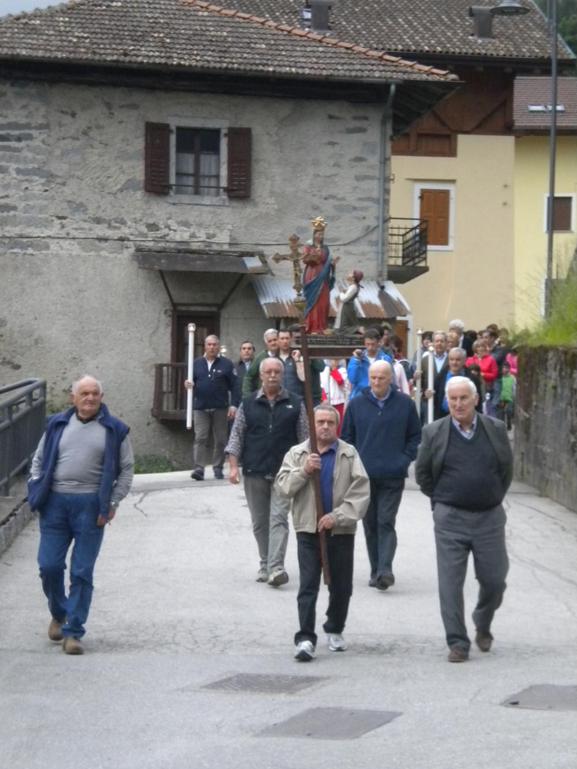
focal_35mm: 105
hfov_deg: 14.1
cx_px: 288
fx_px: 2333
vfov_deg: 18.7
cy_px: 384
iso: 400
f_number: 5.9
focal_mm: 18.9
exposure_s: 1/66.6
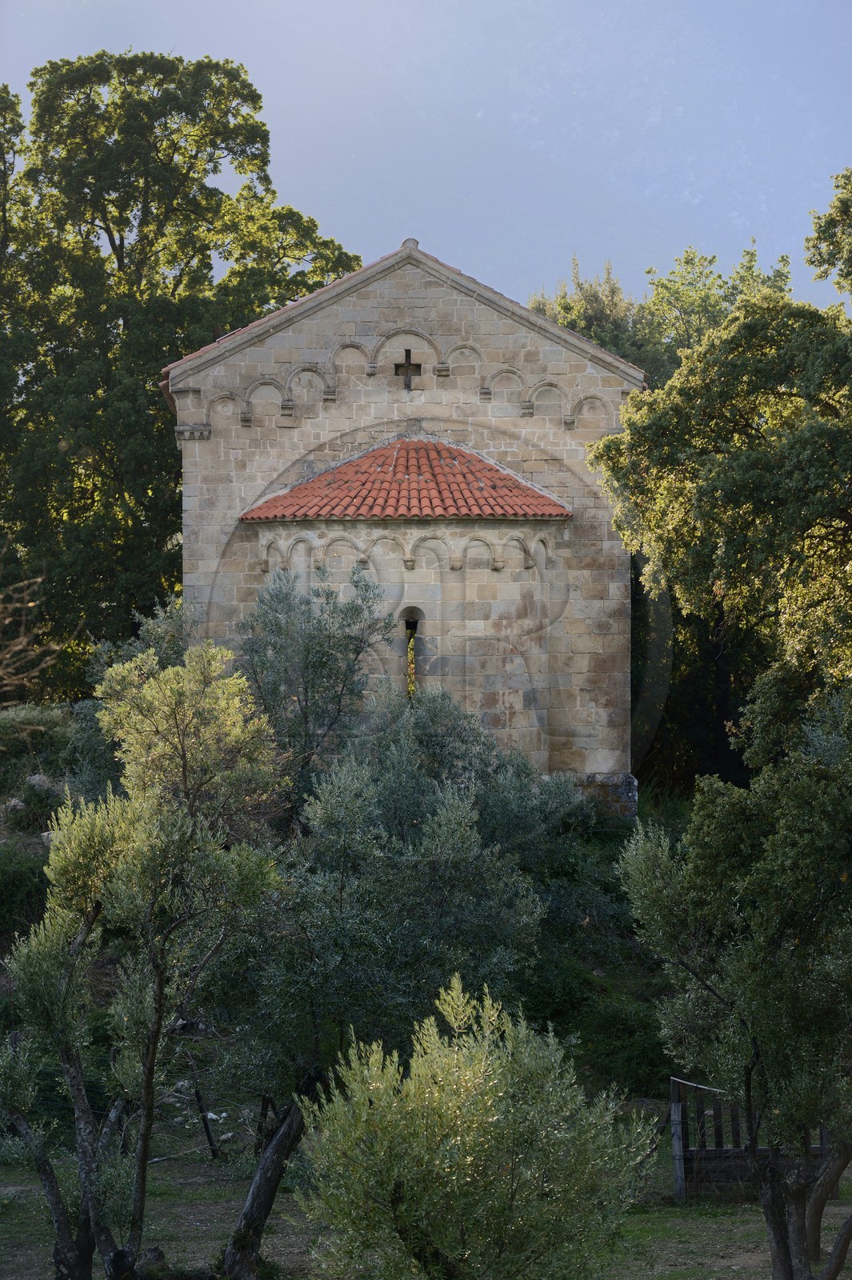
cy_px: 640
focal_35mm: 122
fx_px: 4335
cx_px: 426
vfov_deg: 16.8
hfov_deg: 11.2
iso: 200
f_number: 5
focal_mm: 122
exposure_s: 1/250
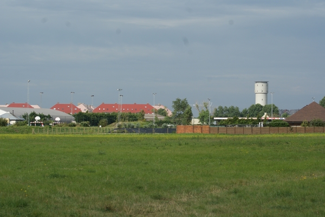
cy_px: 108
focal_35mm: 112
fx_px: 1016
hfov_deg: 18.2
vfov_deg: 12.2
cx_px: 162
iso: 100
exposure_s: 1/160
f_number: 10
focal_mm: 75
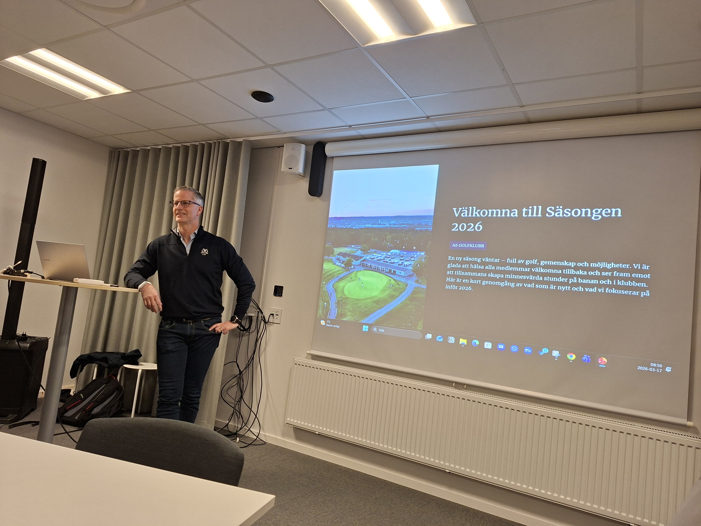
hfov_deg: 73.9
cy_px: 263
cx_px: 350
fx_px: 466
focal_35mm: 23
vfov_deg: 58.9
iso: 200
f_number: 1.8
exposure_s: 1/100
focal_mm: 5.54
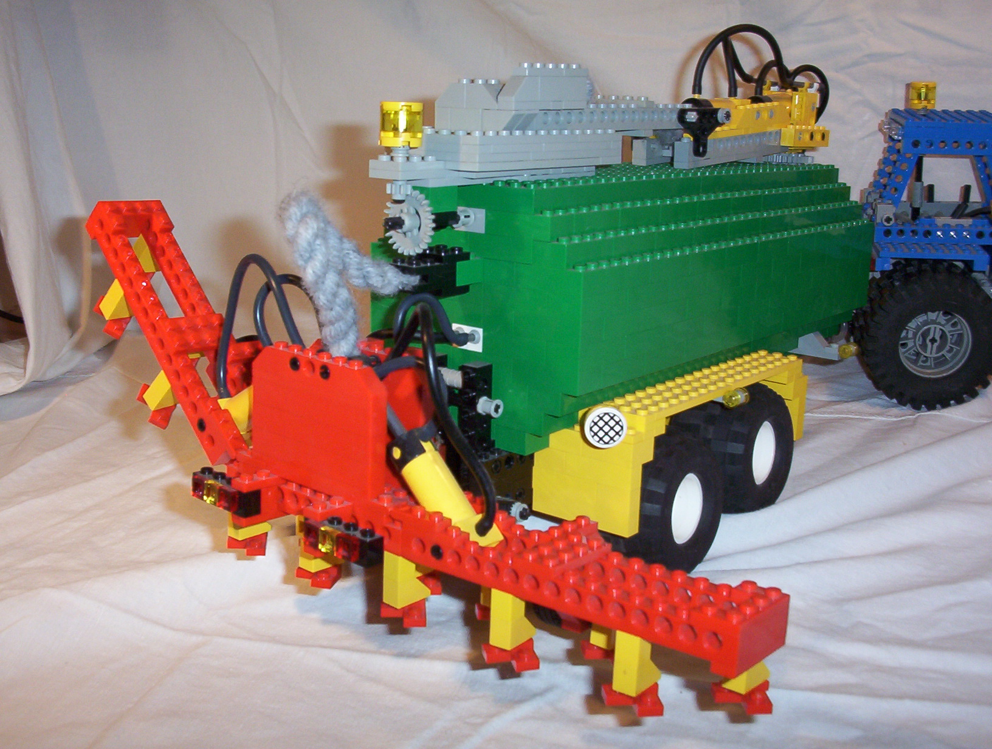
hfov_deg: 47.8
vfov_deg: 37.0
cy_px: 374
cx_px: 496
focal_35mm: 39
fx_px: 1120
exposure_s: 1/30
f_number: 4.5
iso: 140
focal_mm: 6
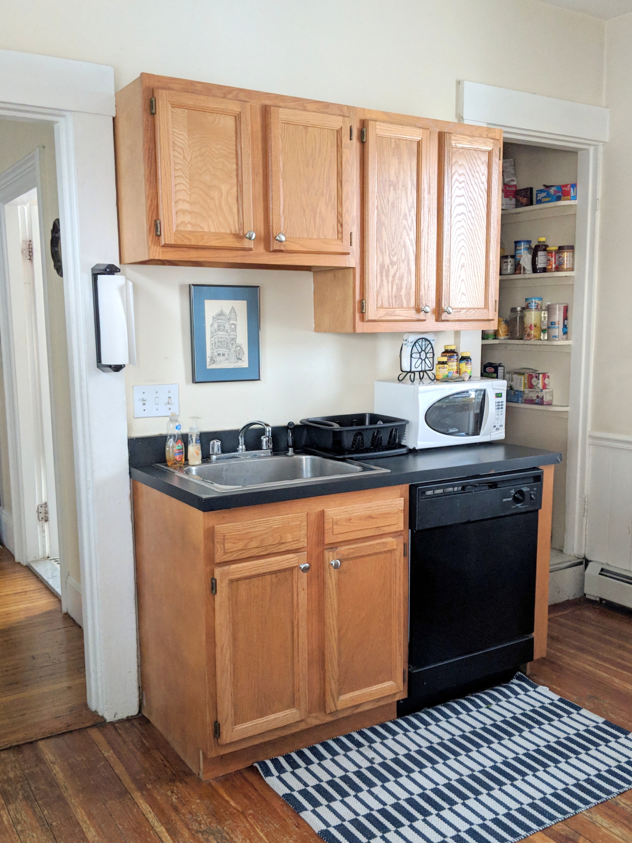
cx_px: 328
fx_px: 779
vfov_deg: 56.8
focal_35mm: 32
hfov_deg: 44.2
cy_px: 452
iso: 400
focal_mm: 4.44
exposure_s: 1/60
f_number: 1.8
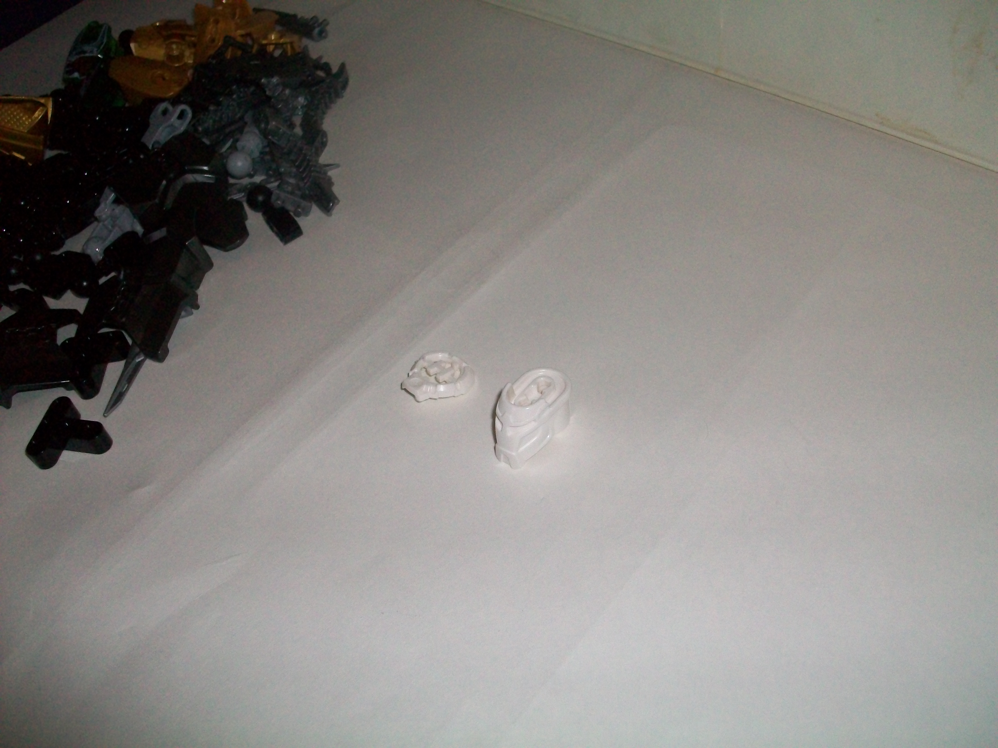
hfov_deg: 54.0
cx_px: 499
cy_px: 374
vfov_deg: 41.8
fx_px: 980
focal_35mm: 34
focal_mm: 5.7
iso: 200
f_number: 2.8
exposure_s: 1/125
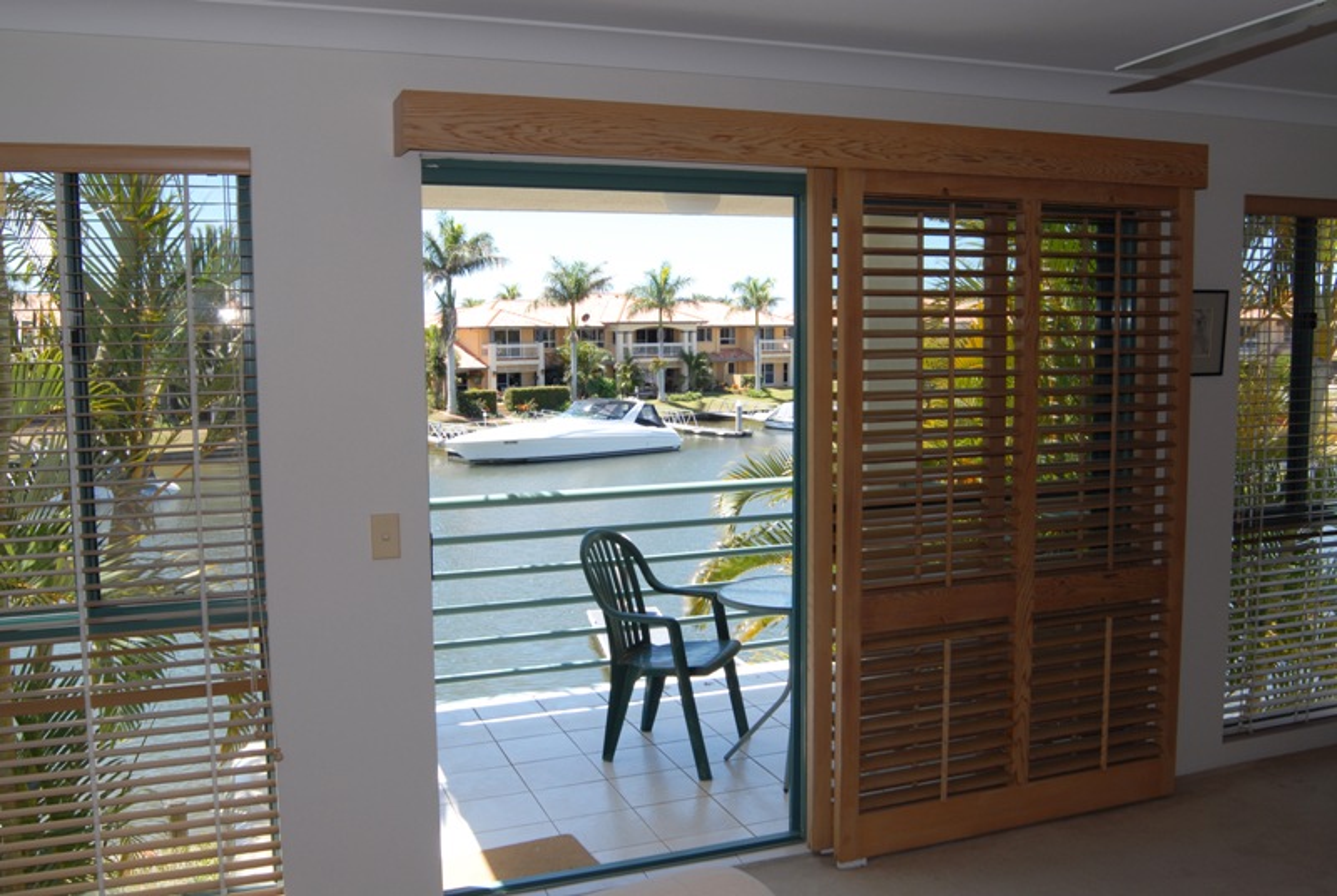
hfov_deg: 59.4
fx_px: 1172
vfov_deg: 41.8
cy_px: 448
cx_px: 668
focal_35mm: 32
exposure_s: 1/50
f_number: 11
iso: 100
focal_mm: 21
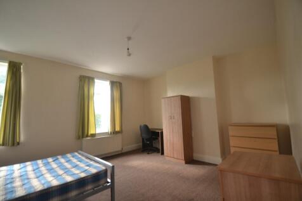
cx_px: 151
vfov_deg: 77.3
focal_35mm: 15
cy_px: 100
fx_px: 126
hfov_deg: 100.4
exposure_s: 1/60
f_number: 4
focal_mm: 10
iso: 400
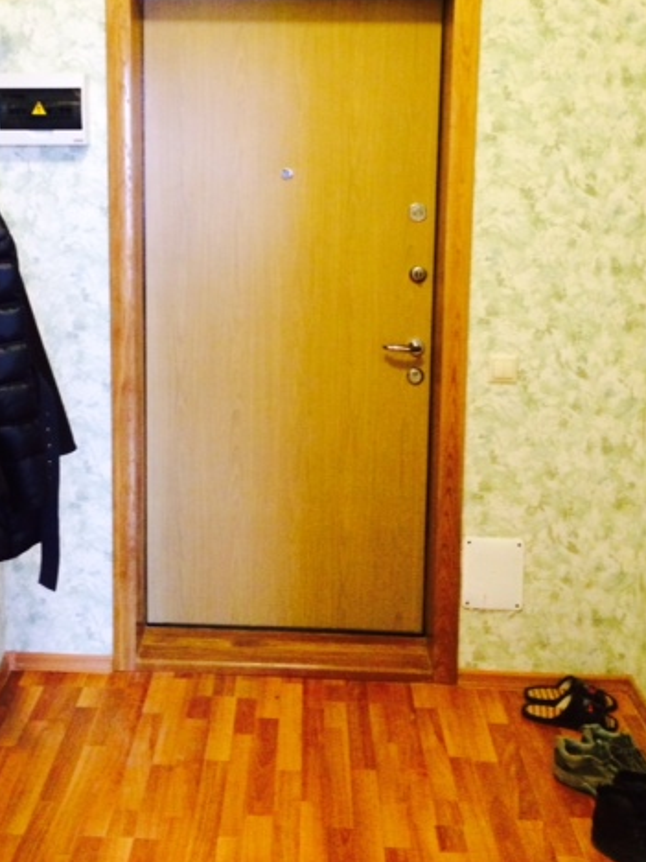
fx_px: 1020
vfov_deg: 45.1
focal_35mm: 41
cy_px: 289
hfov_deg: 35.0
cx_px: 250
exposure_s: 1/15
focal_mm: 4.12
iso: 400
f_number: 2.2
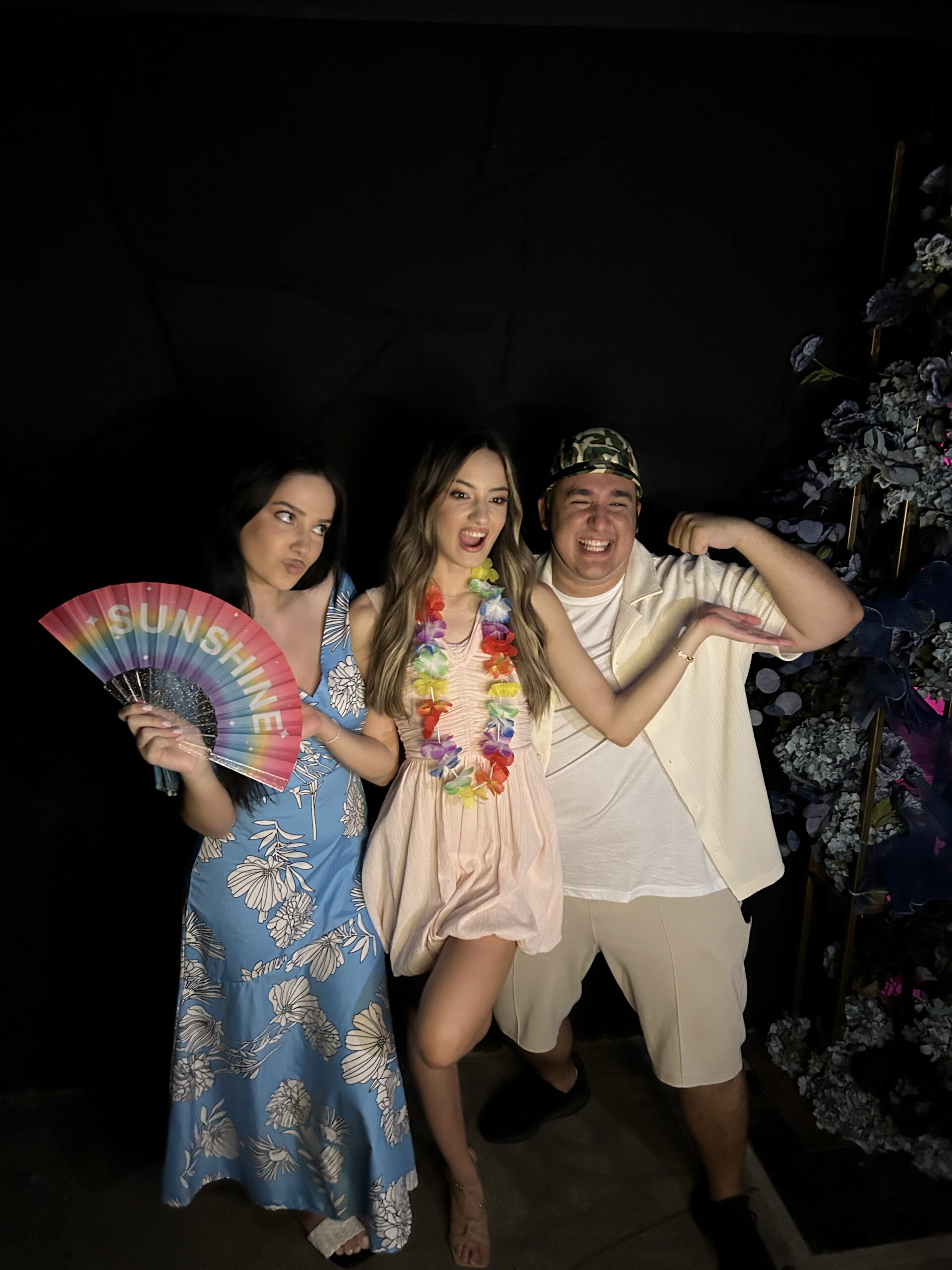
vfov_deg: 67.3
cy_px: 635
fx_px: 953
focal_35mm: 26
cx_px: 476
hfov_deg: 53.1
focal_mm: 5.7
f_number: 1.5
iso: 1000
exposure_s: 1/29
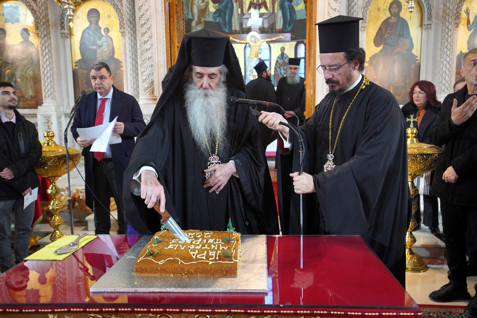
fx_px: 398
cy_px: 159
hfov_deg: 61.9
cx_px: 238
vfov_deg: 43.6
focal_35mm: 30
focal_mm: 30
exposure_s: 1/160
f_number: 3.2
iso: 1250
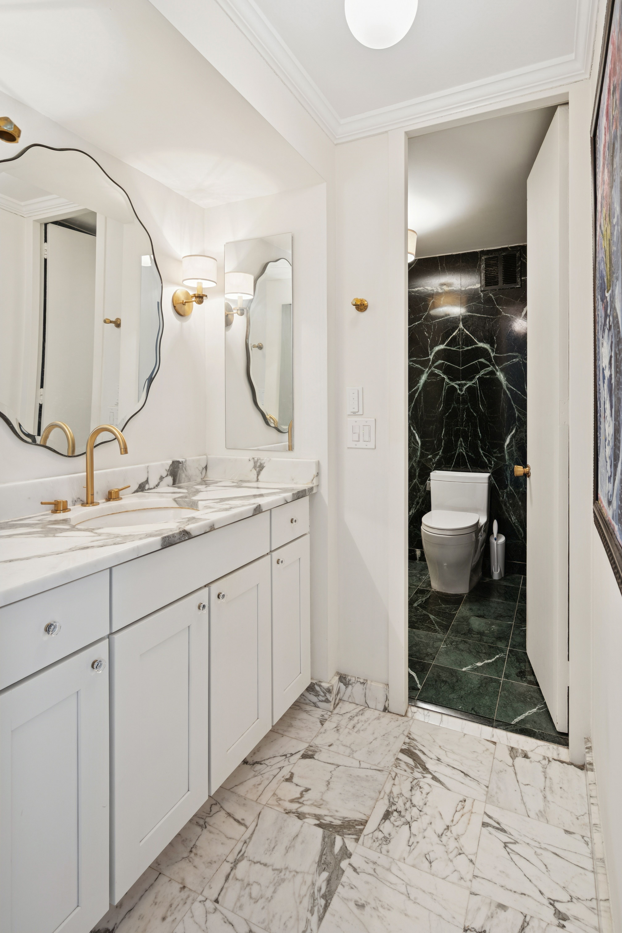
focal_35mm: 18
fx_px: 466
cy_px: 466
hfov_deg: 67.4
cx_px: 311
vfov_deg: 90.0
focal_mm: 18
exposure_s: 1/8
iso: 200
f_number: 8
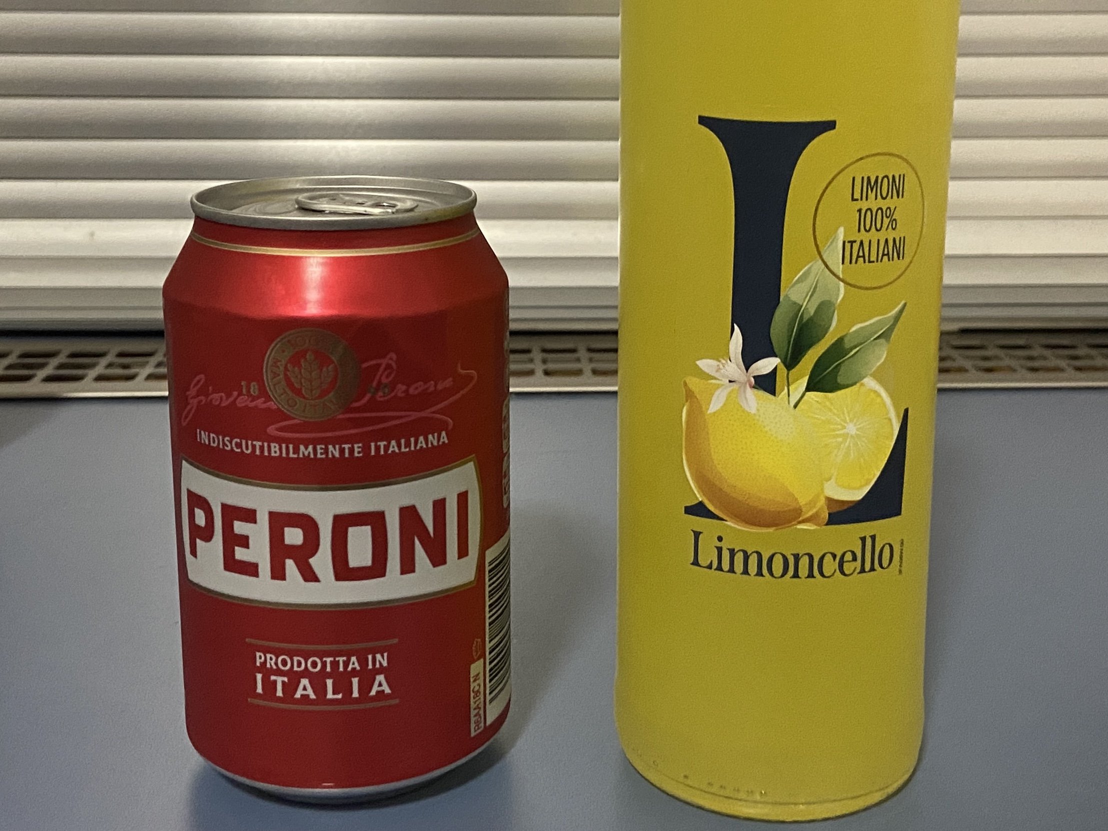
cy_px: 416
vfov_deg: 53.1
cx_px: 554
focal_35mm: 26
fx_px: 832
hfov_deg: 67.3
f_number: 1.8
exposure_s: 1/40
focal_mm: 4.25
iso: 500
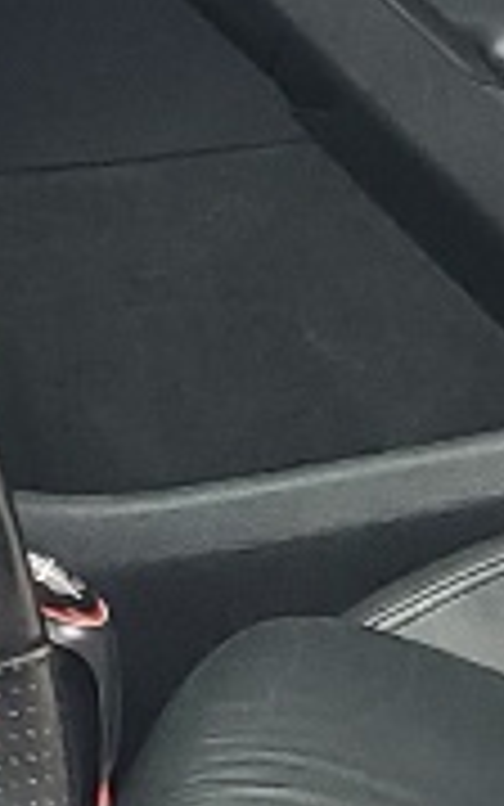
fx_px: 5402
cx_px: 652
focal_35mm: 246
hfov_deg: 5.3
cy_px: 1175
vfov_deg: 8.4
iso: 62
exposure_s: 1/60.2
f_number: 1.5
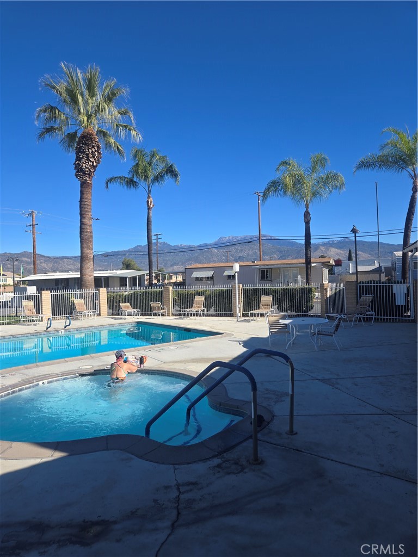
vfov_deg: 73.9
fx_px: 370
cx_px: 209
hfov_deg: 58.9
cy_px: 278
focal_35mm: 23
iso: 25
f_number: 1.8
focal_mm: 5.4
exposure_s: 1/1899
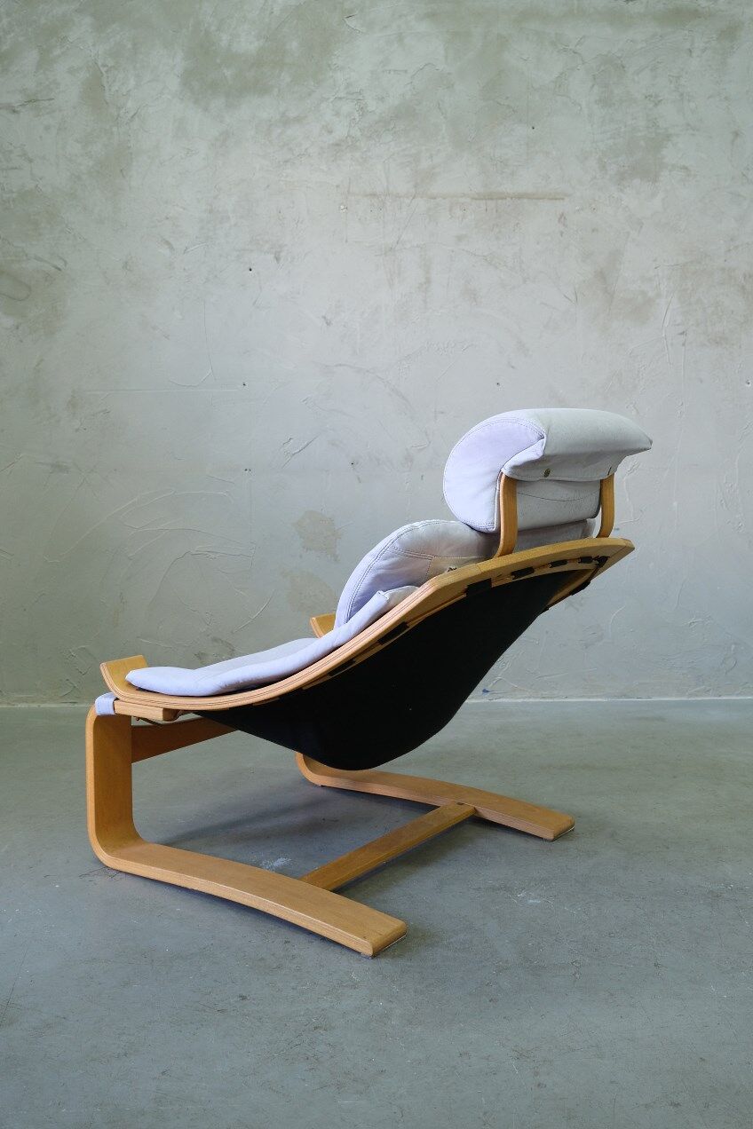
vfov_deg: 58.7
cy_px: 564
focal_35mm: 32
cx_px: 376
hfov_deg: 41.1
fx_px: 1004
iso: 1250
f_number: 4
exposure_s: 1/30
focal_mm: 21.2
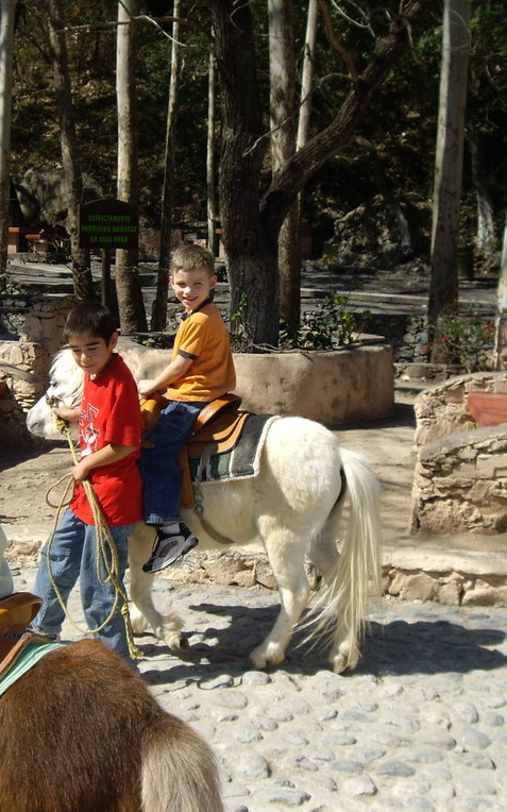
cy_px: 407
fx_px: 1195
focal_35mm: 54
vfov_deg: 37.5
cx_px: 155
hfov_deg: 23.8
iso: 100
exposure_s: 1/640
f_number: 4.3
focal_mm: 6.2
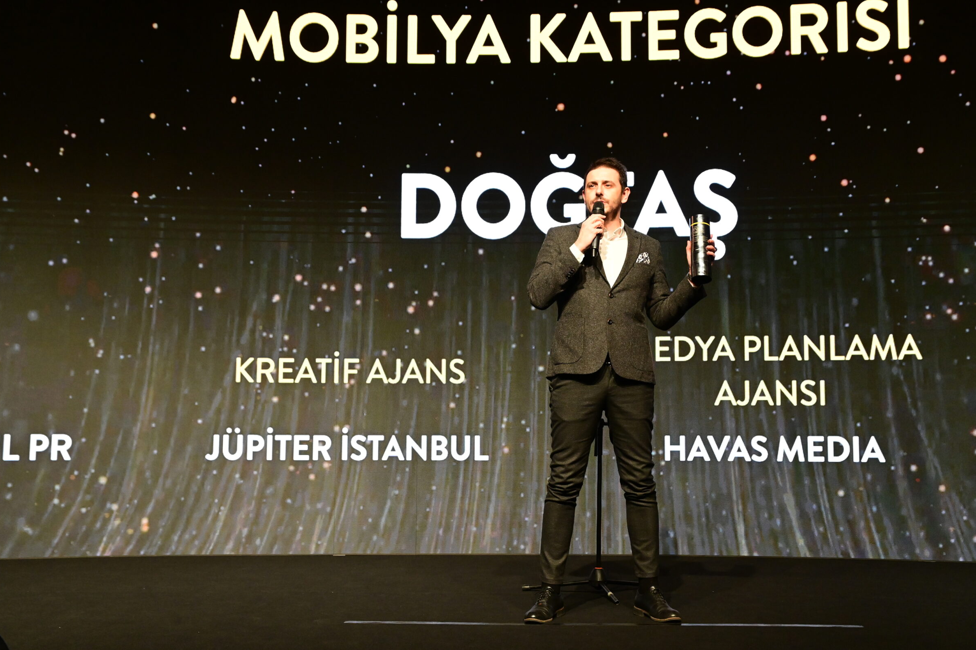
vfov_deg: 28.6
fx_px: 1274
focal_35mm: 47
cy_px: 308
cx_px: 516
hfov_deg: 41.9
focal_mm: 44
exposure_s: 1/160
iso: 6400
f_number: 9
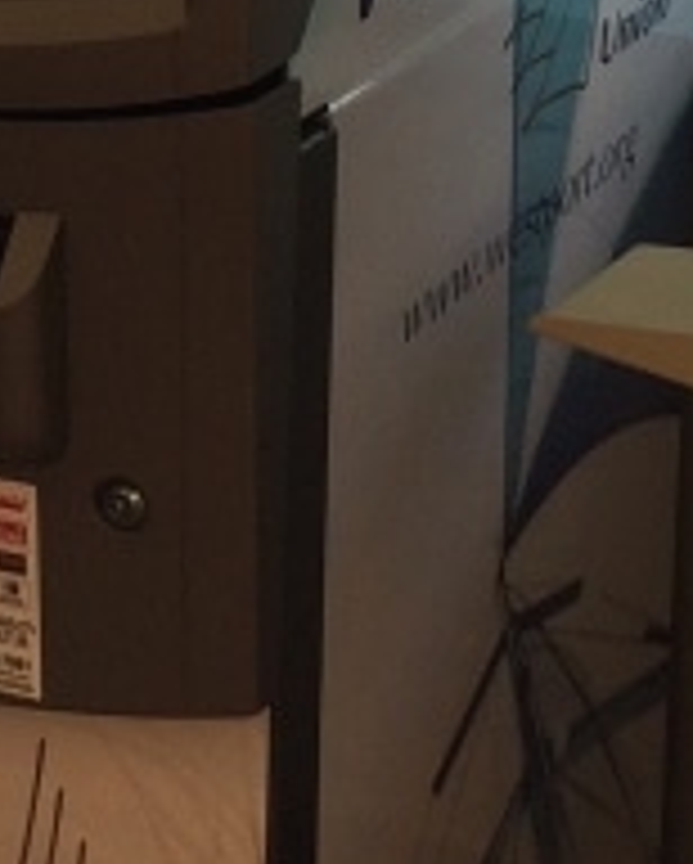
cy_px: -306
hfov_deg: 10.2
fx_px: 3865
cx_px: 108
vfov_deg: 12.3
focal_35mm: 151
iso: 40
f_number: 2.2
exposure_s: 1/120
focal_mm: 4.15
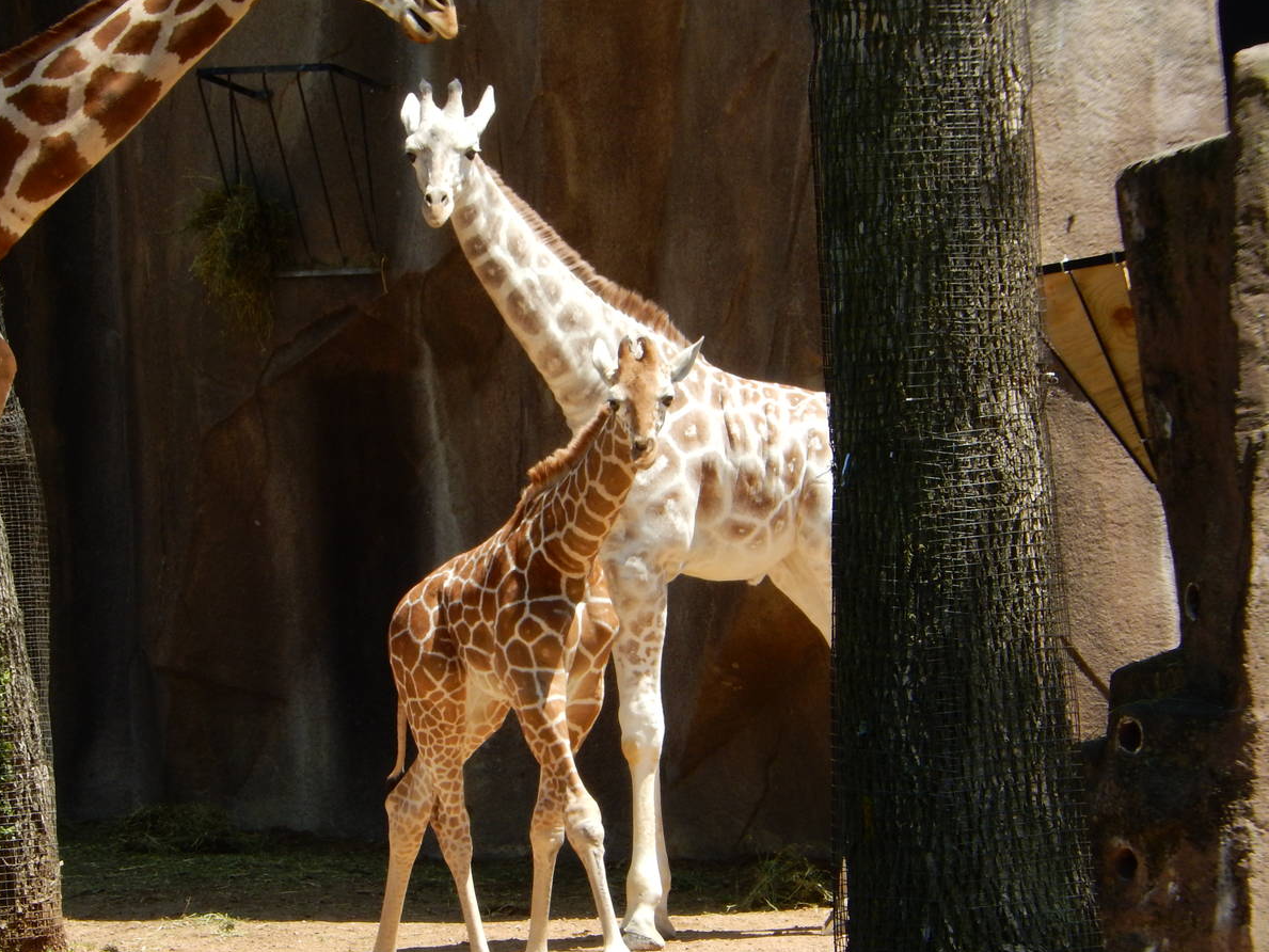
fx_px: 9129
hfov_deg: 7.9
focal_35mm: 249
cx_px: 449
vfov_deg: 6.0
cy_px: 570
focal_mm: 33.3
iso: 125
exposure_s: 1/250
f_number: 5.7
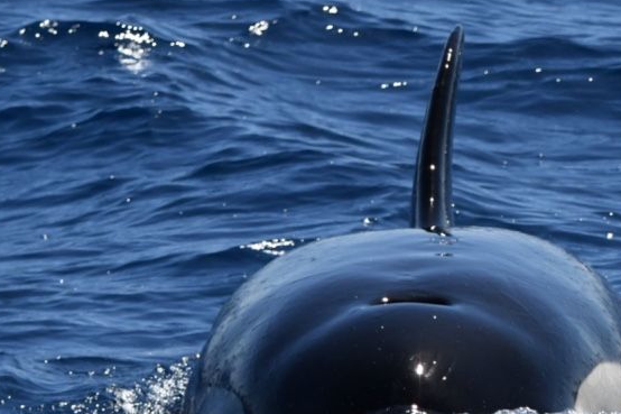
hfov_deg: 4.0
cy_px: 255
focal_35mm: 520
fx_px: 8967
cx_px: 420
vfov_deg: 2.6
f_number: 6
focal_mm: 360
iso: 800
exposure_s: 1/8000
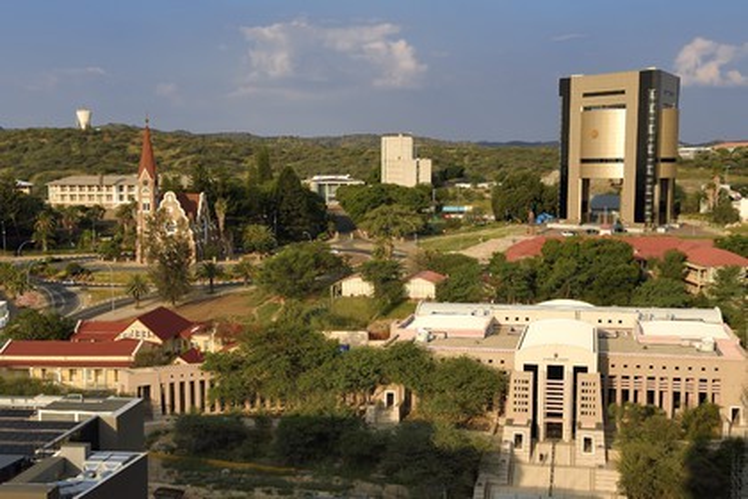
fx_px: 935
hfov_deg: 43.6
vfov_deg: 29.9
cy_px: 250
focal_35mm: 45
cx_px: 374
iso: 200
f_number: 9
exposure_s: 1/320
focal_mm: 45
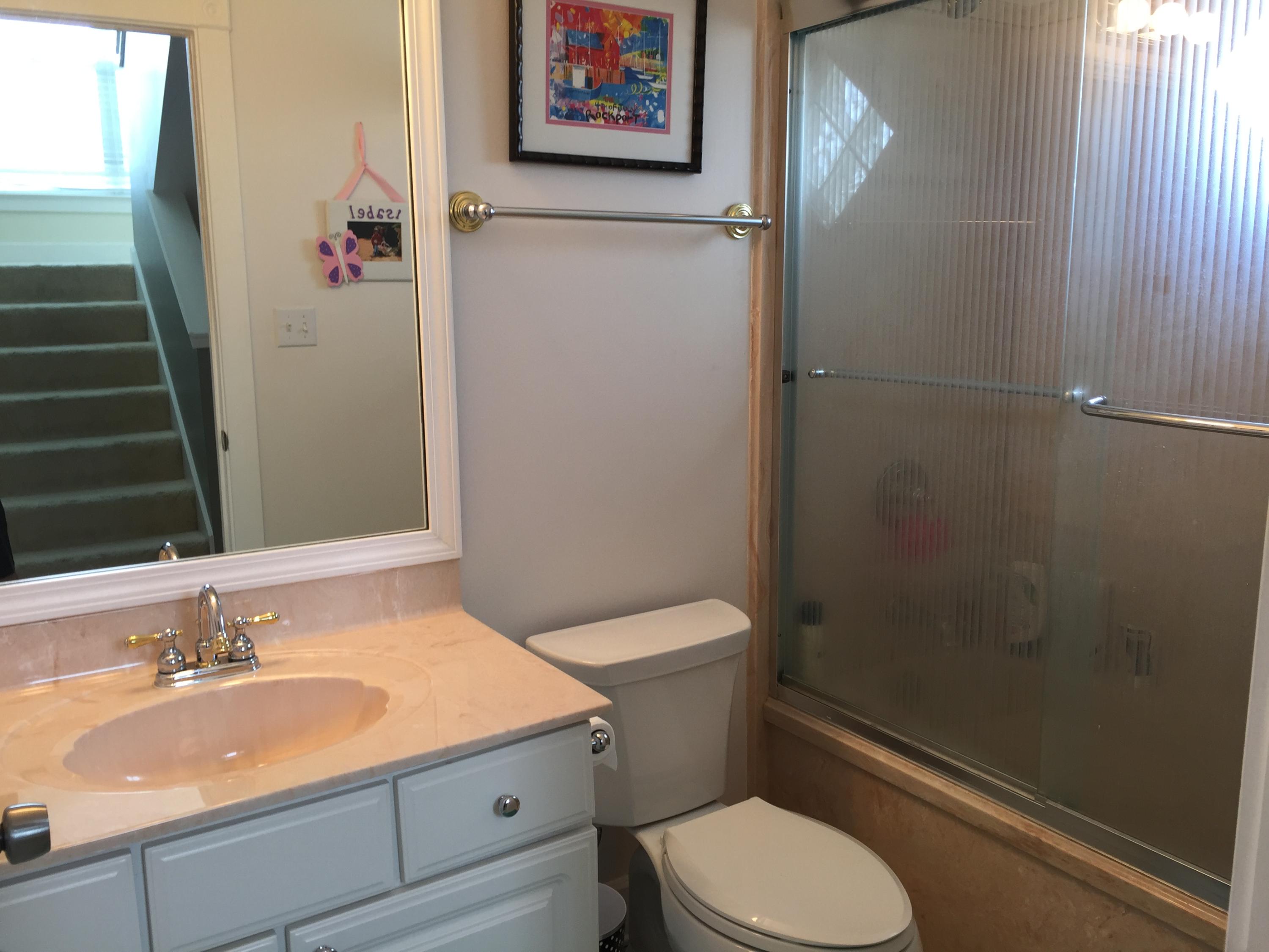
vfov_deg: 48.2
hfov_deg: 61.7
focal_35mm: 29
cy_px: 476
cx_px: 634
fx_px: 1063
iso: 40
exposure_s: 1/30
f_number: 2.2
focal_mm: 4.15
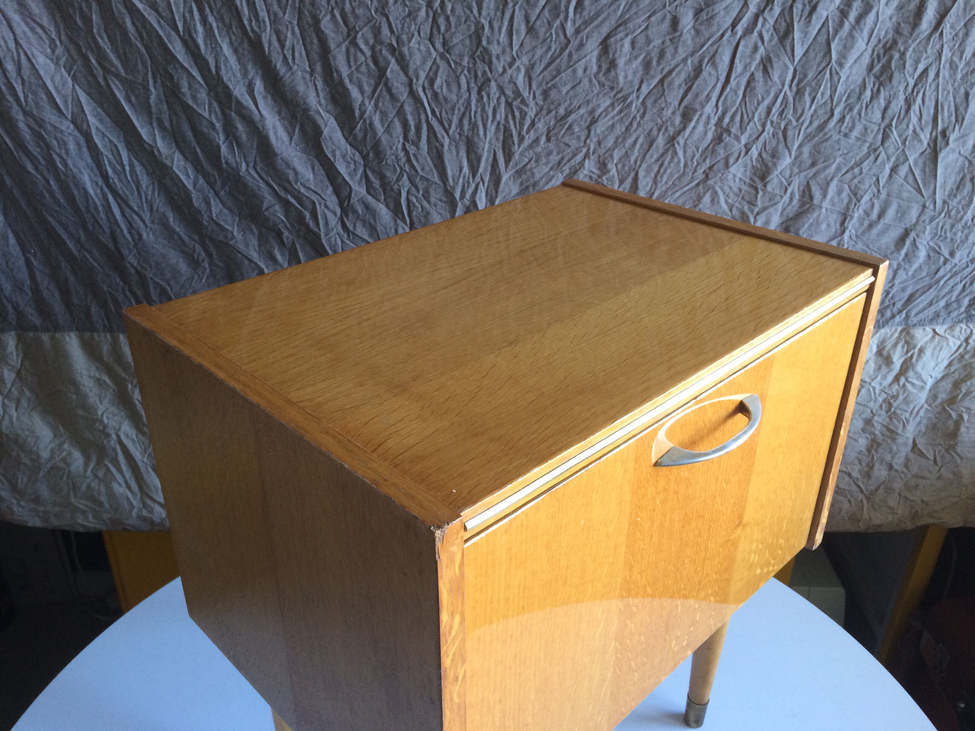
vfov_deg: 48.2
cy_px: 366
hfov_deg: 61.7
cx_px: 488
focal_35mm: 29
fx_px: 817
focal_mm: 4.15
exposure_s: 1/33
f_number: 2.2
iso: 160
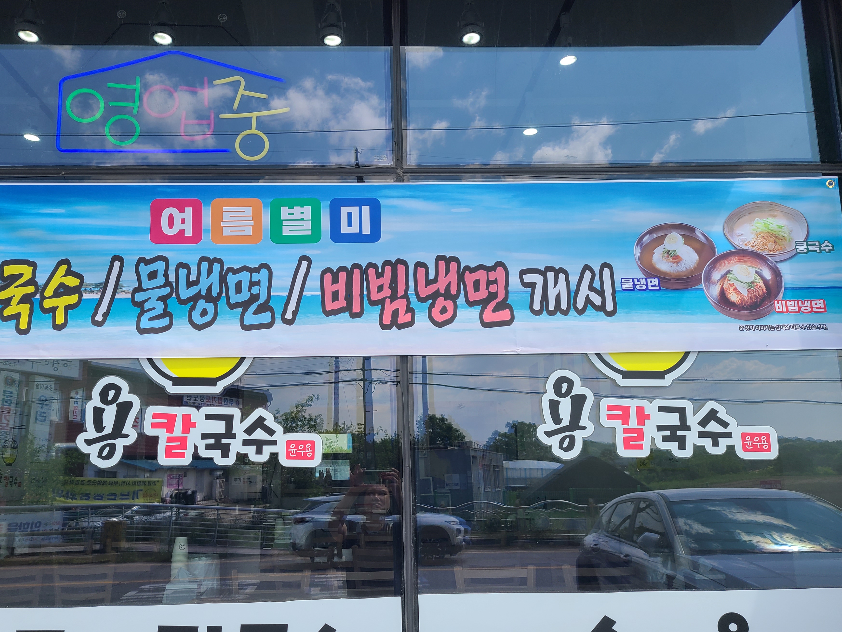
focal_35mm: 30
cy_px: 343
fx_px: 730
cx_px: 397
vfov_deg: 46.8
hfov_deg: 59.9
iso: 40
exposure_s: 1/1262
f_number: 1.8
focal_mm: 5.4
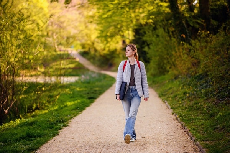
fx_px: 543
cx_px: 115
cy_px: 76
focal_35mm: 85
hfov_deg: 23.9
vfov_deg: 16.0
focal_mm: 85
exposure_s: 1/500
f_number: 1.8
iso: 100
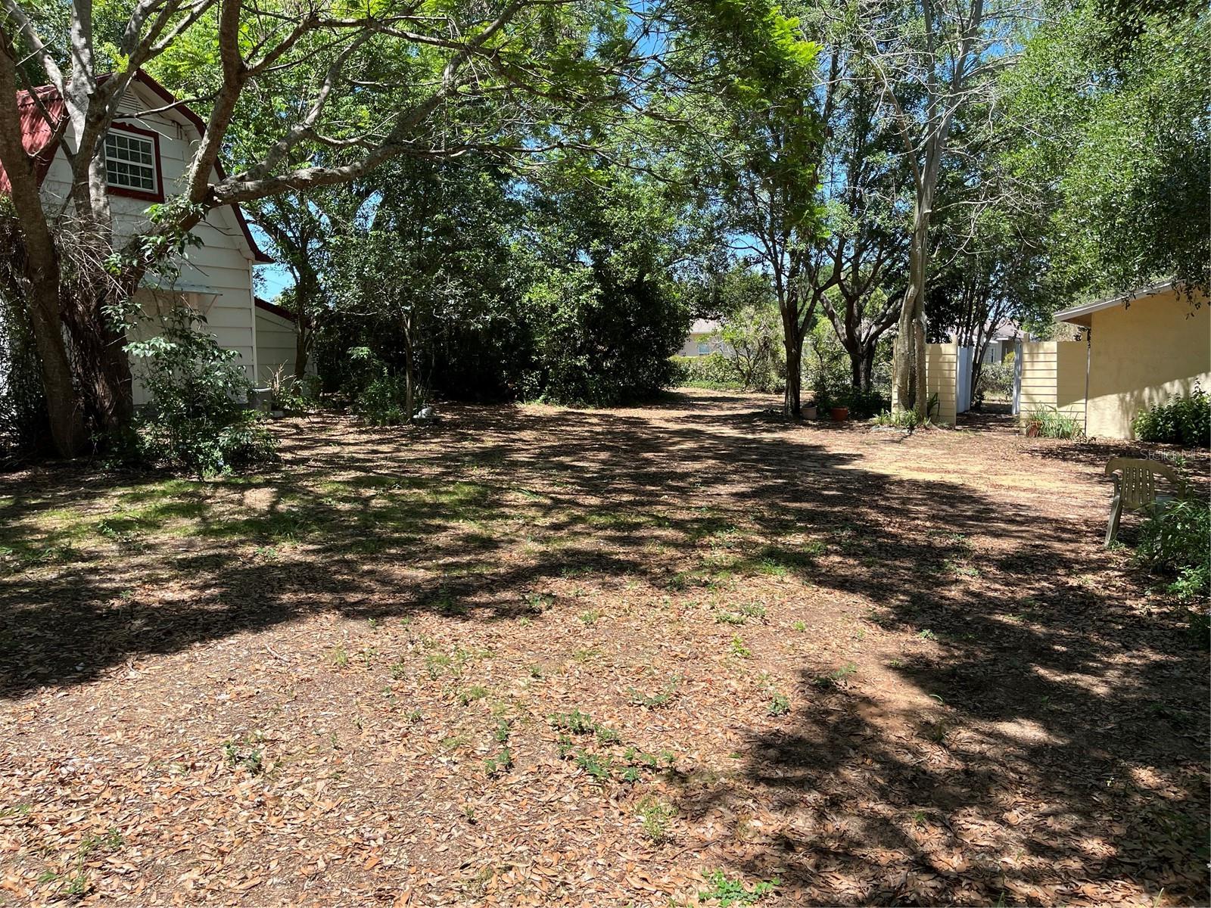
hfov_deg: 67.3
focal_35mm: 26
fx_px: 910
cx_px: 606
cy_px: 454
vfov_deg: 53.1
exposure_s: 1/1129
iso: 50
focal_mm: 5.1
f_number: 1.6
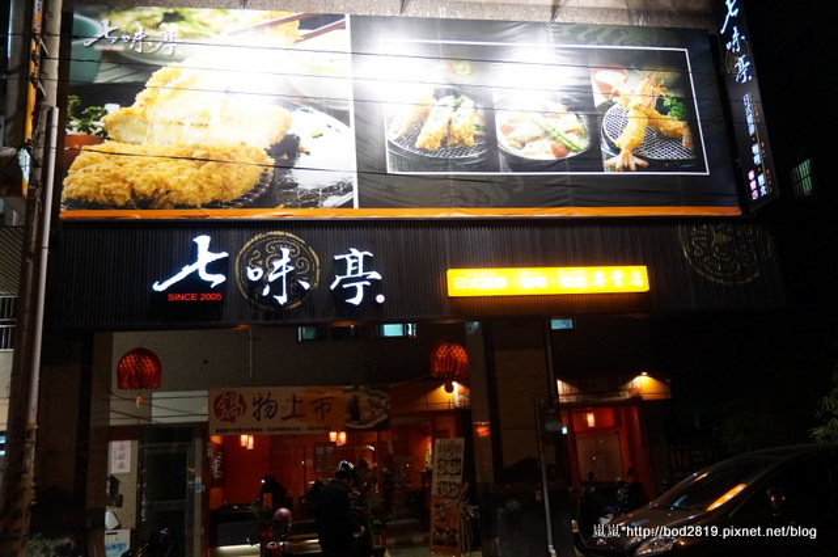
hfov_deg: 59.6
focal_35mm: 32
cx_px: 419
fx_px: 732
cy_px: 278
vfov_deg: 41.6
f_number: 4
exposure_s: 1/160
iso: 3200
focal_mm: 21
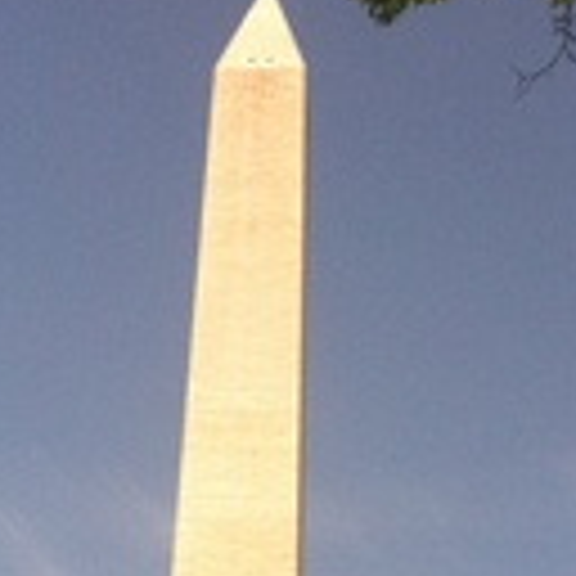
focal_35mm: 116
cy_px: 724
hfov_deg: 15.0
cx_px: 268
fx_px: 2184
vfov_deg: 14.5
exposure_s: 1/400
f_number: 2.8
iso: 80
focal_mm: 3.85
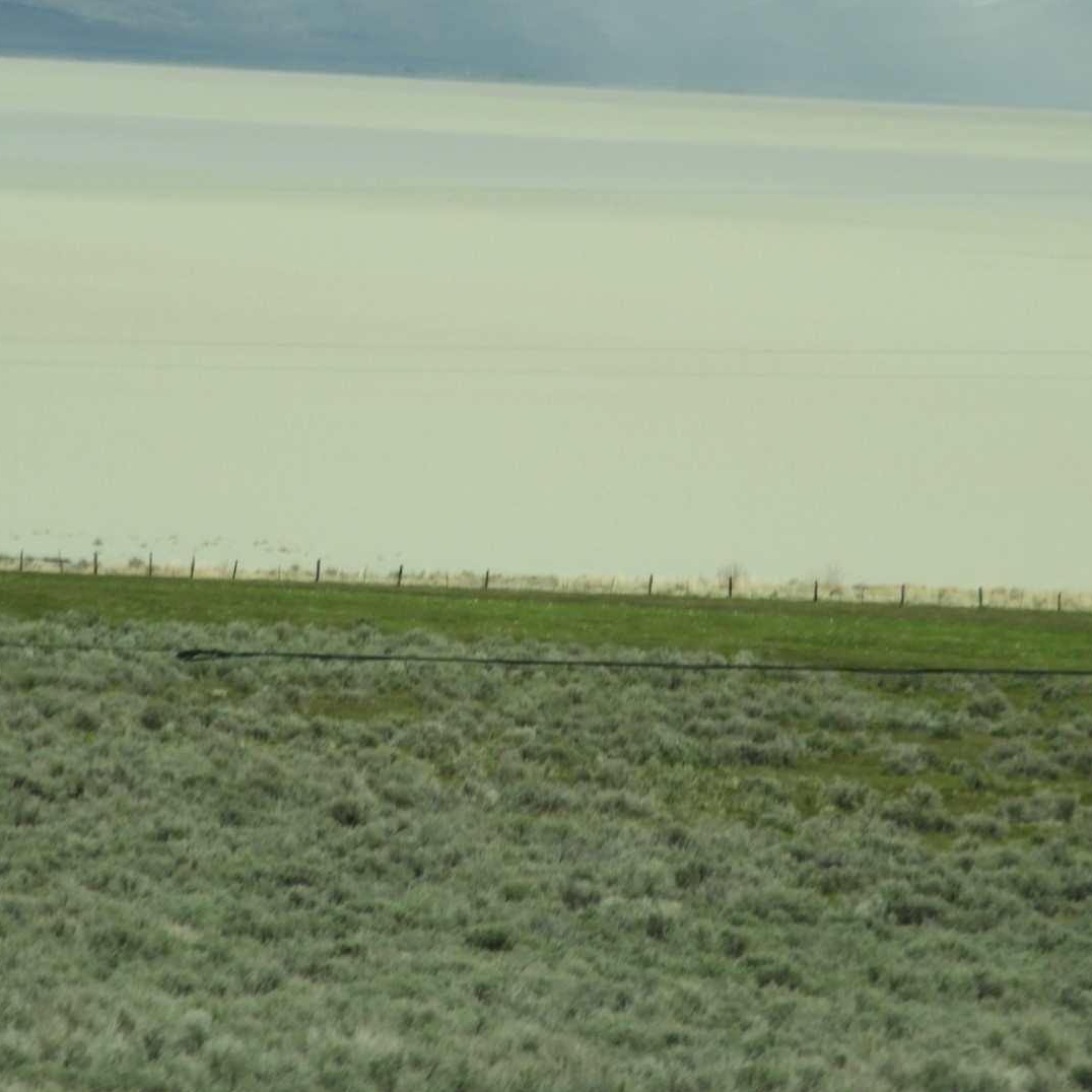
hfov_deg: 8.2
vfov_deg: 8.2
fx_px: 7602
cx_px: 472
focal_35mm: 213
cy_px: 547
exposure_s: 1/640
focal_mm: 32.2
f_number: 5.3
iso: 100
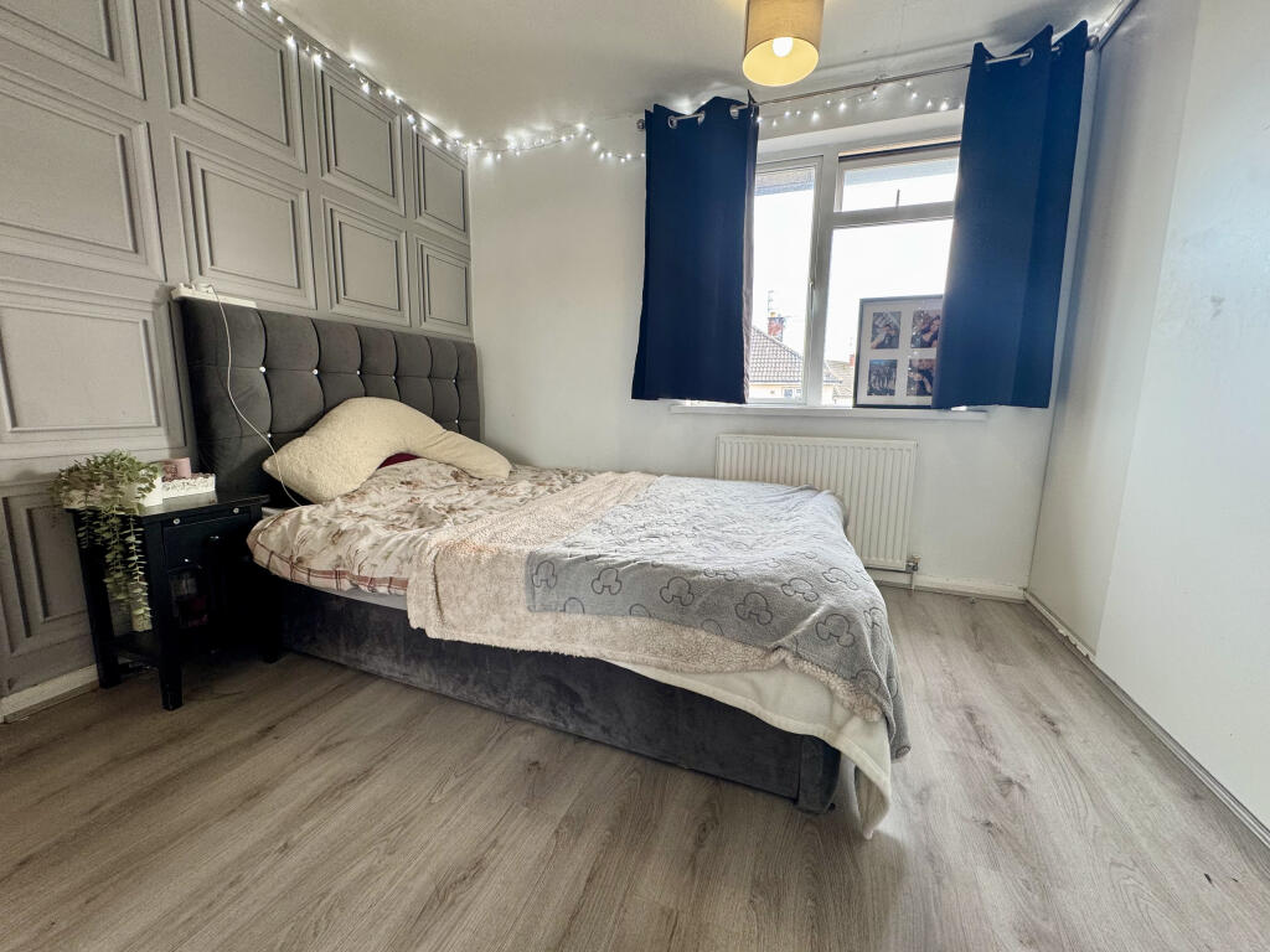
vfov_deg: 85.7
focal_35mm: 14
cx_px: 635
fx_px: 514
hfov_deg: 102.1
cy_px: 476
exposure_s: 1/100
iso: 125
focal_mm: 2.22
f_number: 2.2
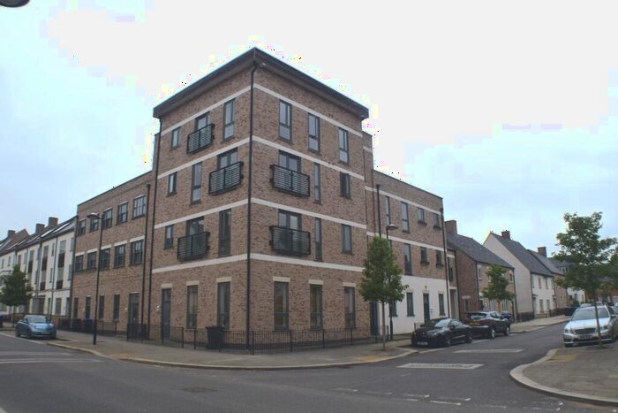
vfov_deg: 38.4
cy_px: 206
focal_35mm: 34
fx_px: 592
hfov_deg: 55.1
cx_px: 309
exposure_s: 1/320
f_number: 11
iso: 400
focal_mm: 23
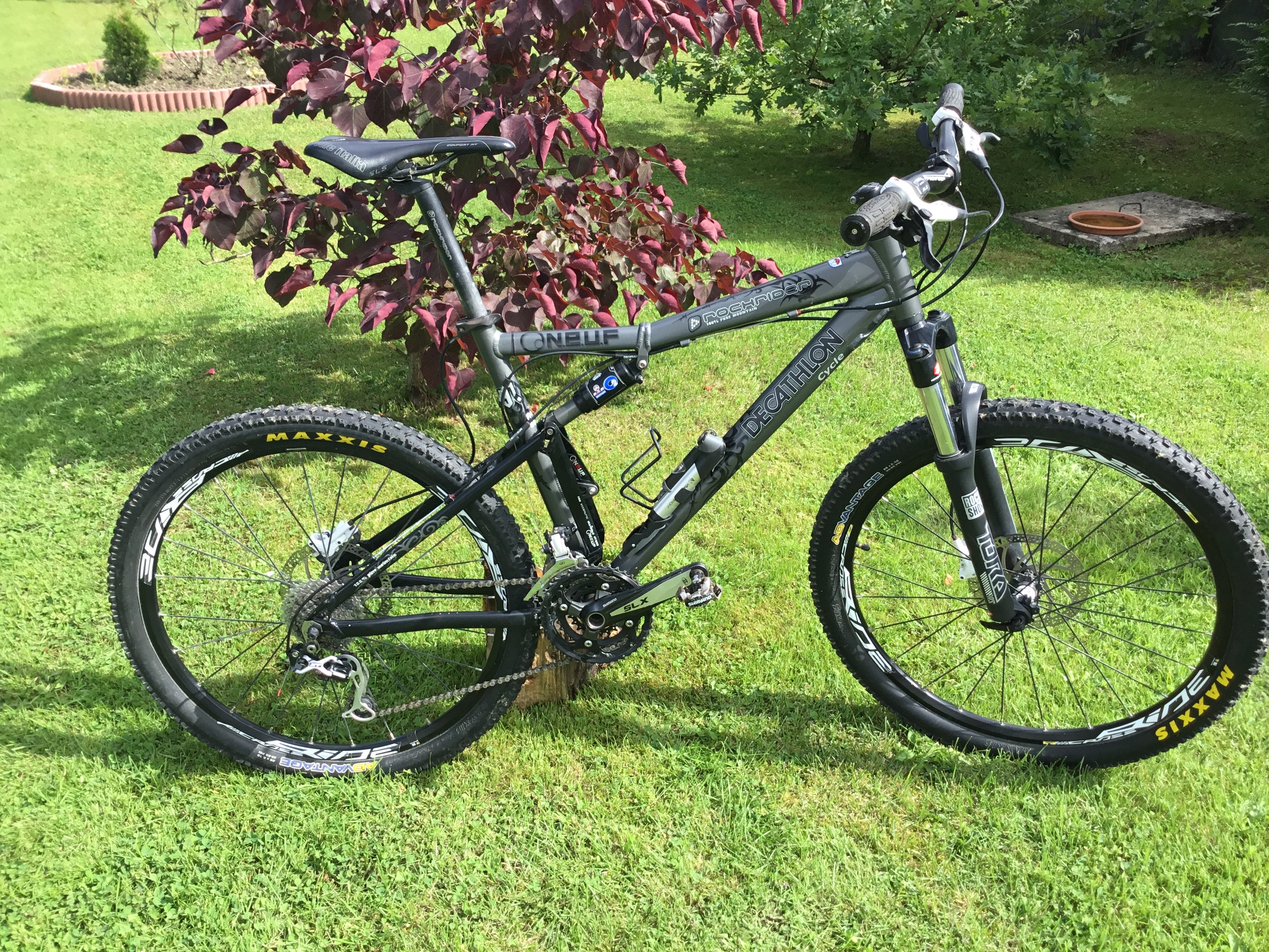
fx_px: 1136
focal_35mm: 31
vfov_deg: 45.4
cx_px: 634
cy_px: 476
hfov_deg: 58.4
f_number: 2.4
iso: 25
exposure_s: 1/384
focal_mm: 3.3
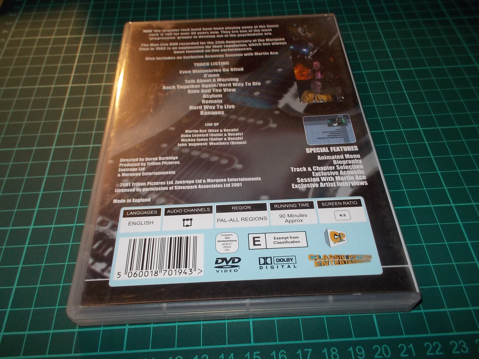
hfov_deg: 61.7
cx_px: 240
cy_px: 180
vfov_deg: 48.2
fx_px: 401
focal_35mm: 29
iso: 200
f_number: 3.3
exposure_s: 1/30
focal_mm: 4.1
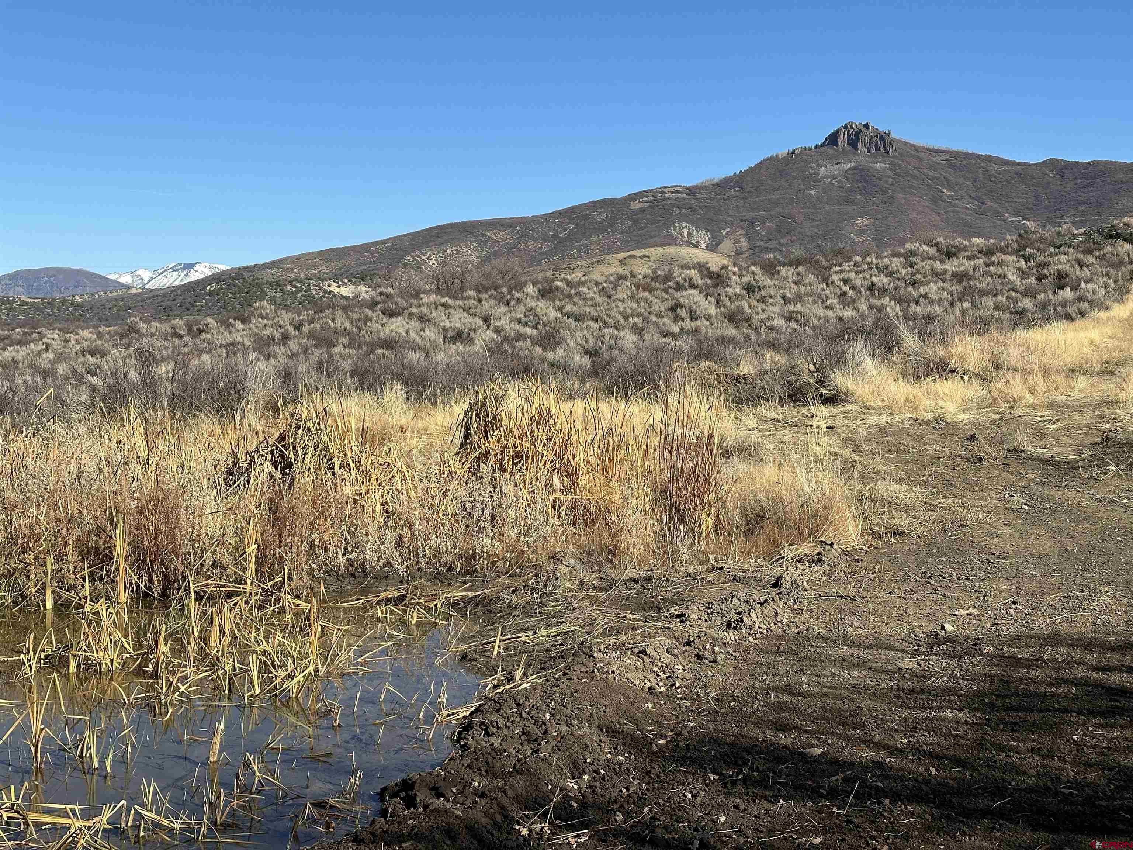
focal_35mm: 48
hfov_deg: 39.7
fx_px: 1571
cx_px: 566
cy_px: 425
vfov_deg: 30.3
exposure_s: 1/4184
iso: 64
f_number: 1.78
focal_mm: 6.86
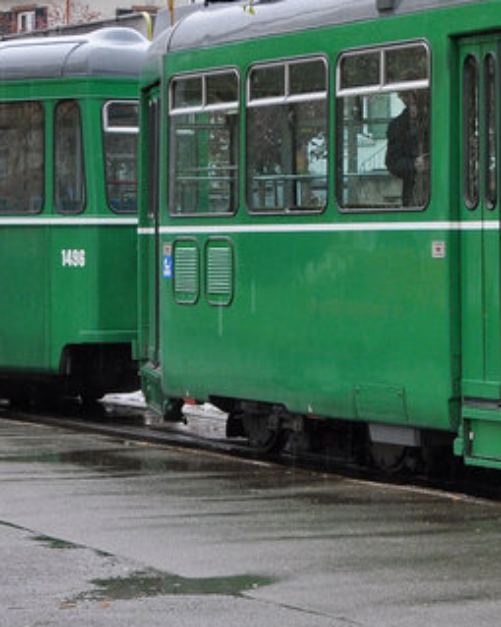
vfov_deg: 14.8
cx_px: 841
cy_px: -60
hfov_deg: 11.4
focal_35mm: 127
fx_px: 2355
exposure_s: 1/100
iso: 400
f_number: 11
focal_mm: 24
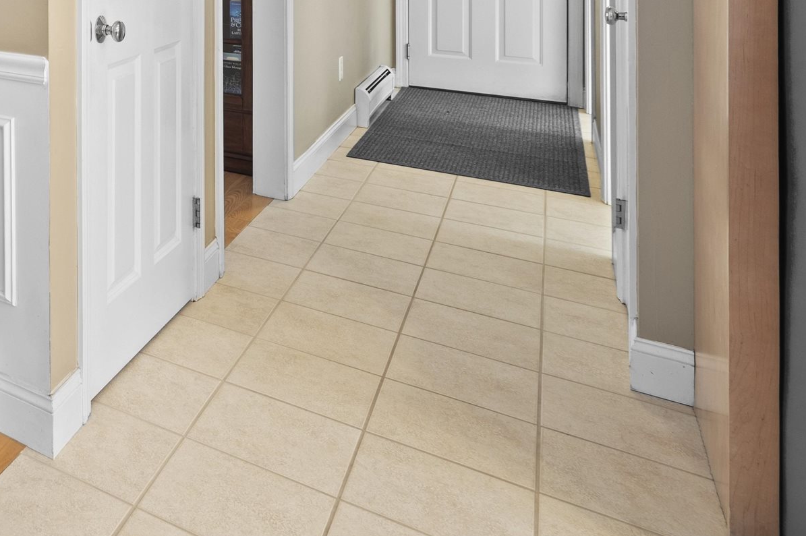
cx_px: -202
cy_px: -71
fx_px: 805
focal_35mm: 36
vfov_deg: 32.0
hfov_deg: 37.3
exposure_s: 2.5
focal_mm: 14
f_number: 7.1
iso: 250
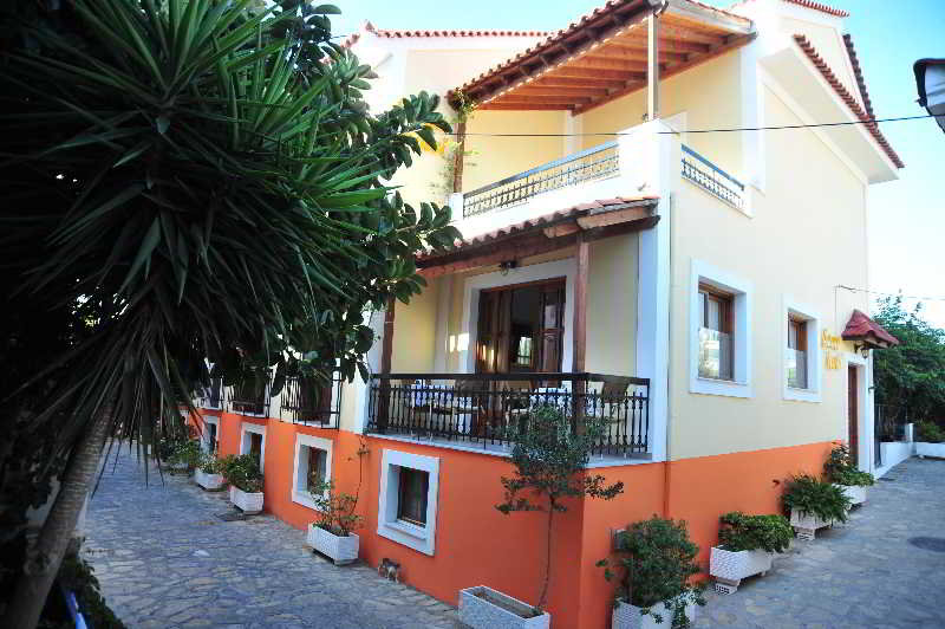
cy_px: 314
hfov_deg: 73.8
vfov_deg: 53.1
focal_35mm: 24
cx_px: 472
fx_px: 629
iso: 200
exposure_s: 1/160
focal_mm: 24
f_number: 6.3
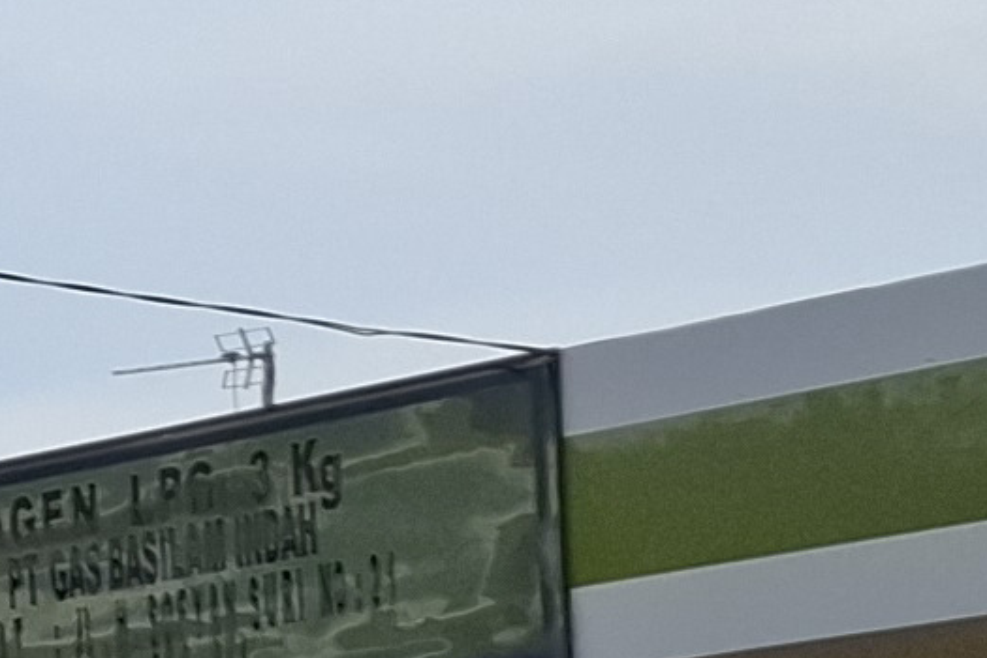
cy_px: 938
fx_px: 5099
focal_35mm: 186
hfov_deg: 9.0
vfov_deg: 7.3
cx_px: -1923
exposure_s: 1/1776
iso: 50
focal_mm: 5.54
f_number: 1.8
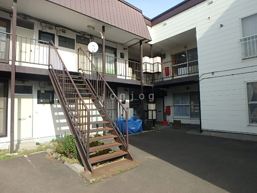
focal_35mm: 21
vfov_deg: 63.4
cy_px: 96
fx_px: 156
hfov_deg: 79.0
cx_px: 128
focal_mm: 3.7
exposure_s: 1/640
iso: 125
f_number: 3.5
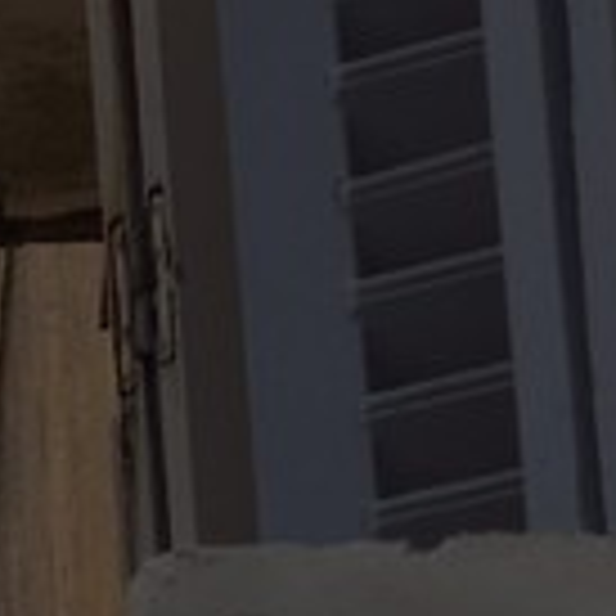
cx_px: -2590
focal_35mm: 656
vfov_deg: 2.7
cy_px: 836
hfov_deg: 2.5
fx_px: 13207
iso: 200
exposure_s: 1/250
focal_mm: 66
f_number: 16
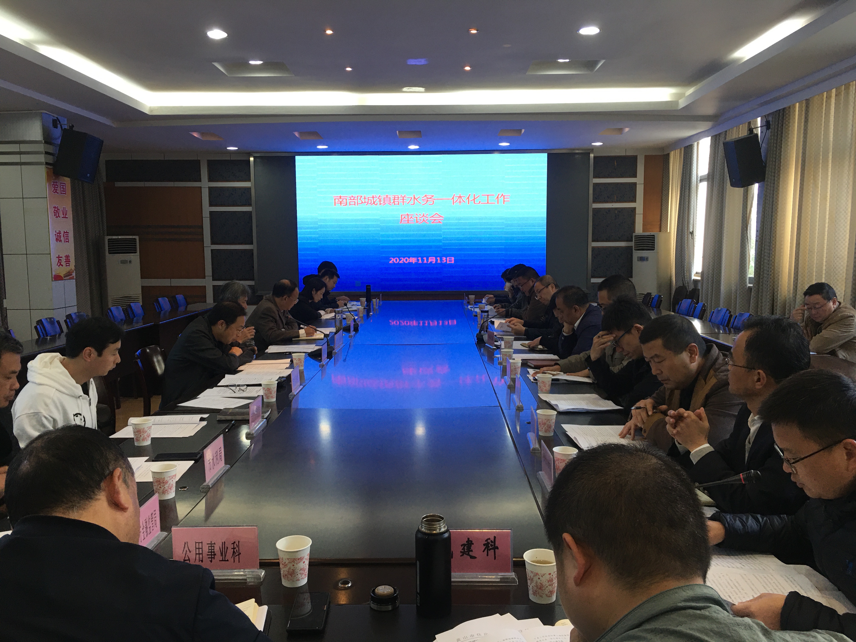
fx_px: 717
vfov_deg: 48.2
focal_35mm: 29
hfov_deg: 61.7
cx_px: 428
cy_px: 321
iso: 50
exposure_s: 1/33
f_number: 2.2
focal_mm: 4.15
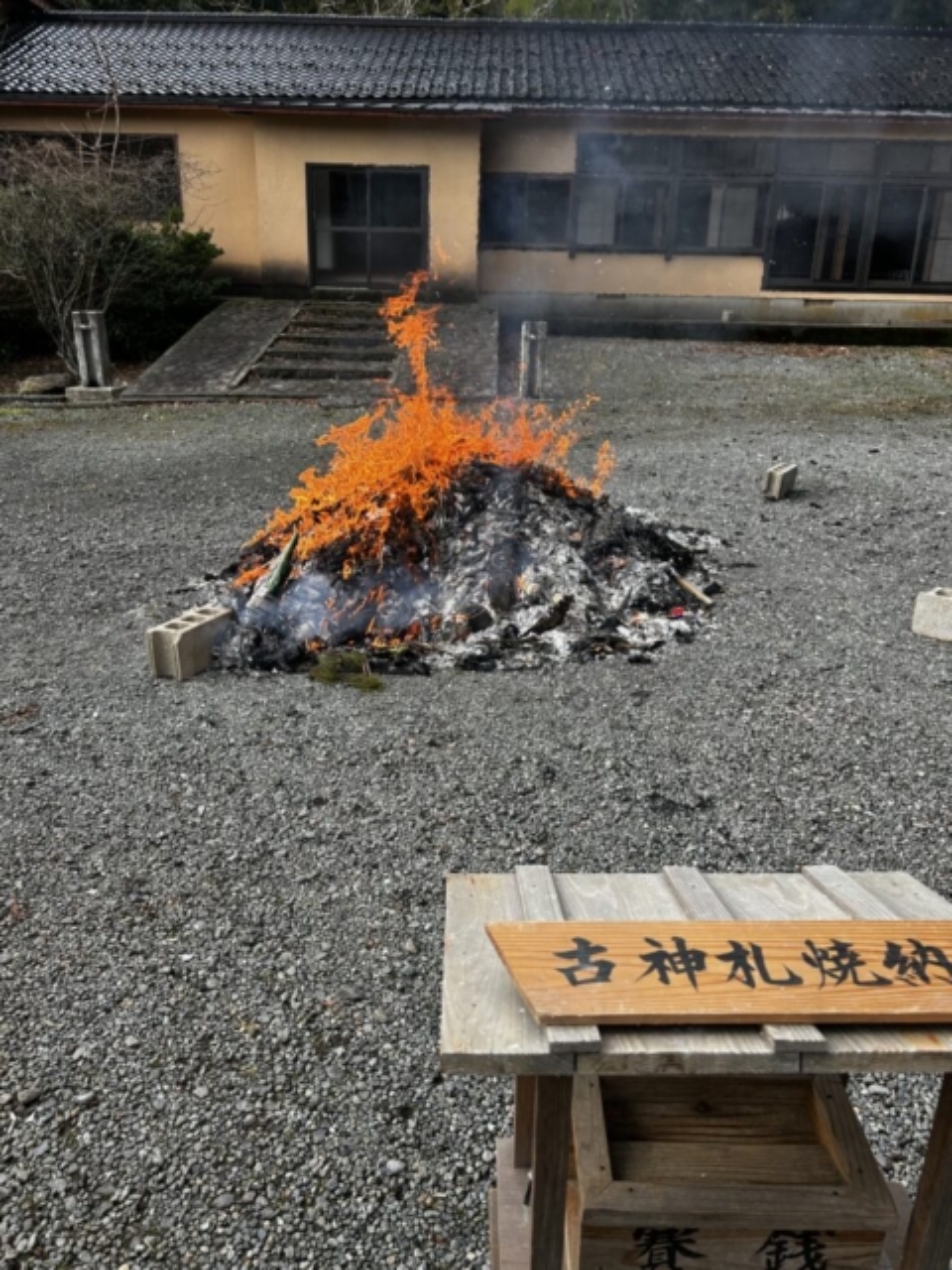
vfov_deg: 67.3
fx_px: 953
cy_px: 635
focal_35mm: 26
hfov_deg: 53.1
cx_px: 476
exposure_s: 1/932
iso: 50
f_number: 1.5
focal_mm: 5.7
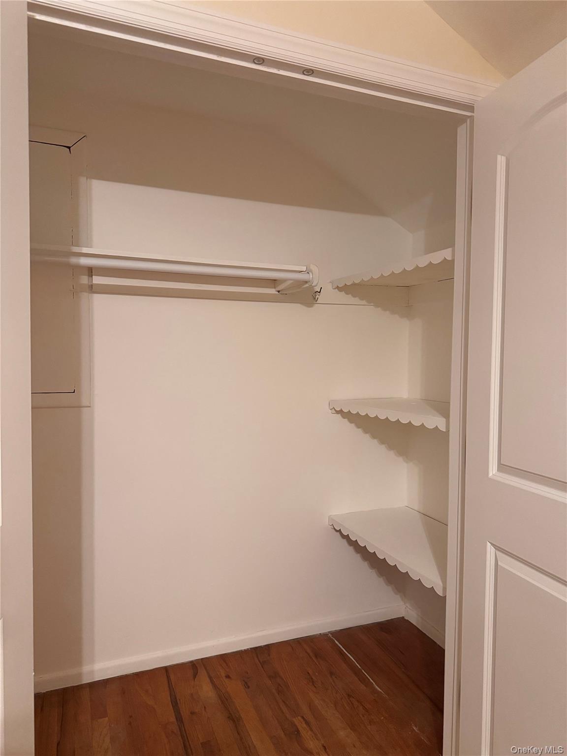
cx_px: 284
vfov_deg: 71.6
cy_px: 378
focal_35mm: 24
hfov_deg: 56.8
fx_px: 524
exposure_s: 1/60
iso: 800
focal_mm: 6.76
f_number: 1.78
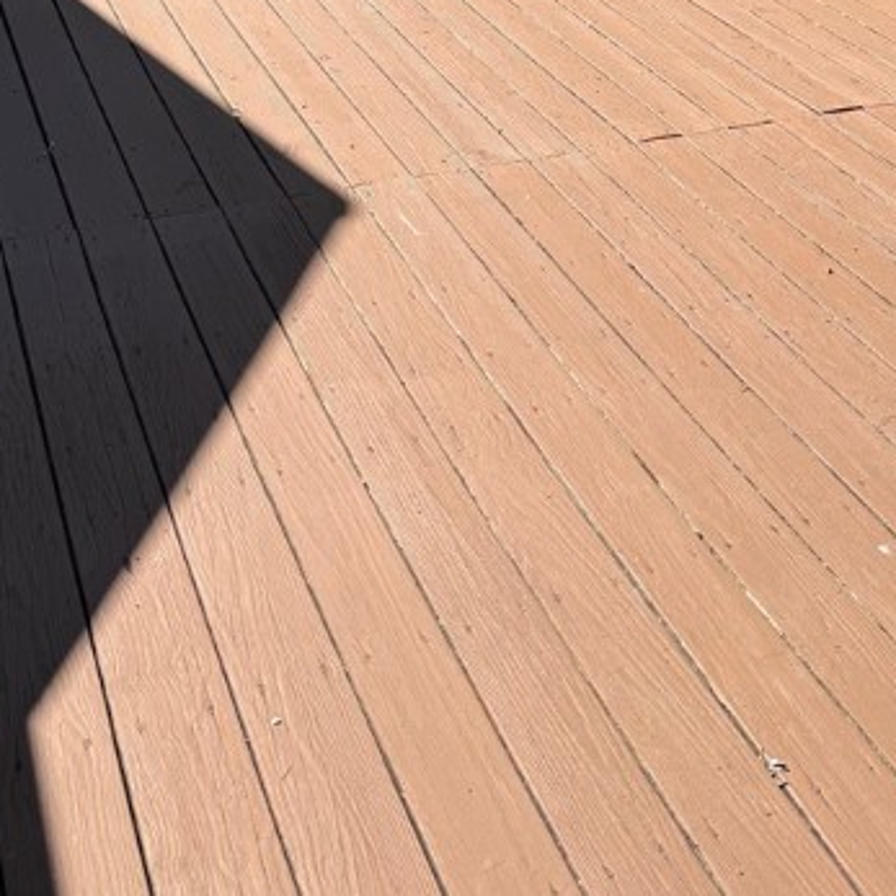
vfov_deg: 32.2
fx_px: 1376
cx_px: 581
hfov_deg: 35.8
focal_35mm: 47
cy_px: -70
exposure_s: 1/2299
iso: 80
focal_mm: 6.76
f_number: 1.78
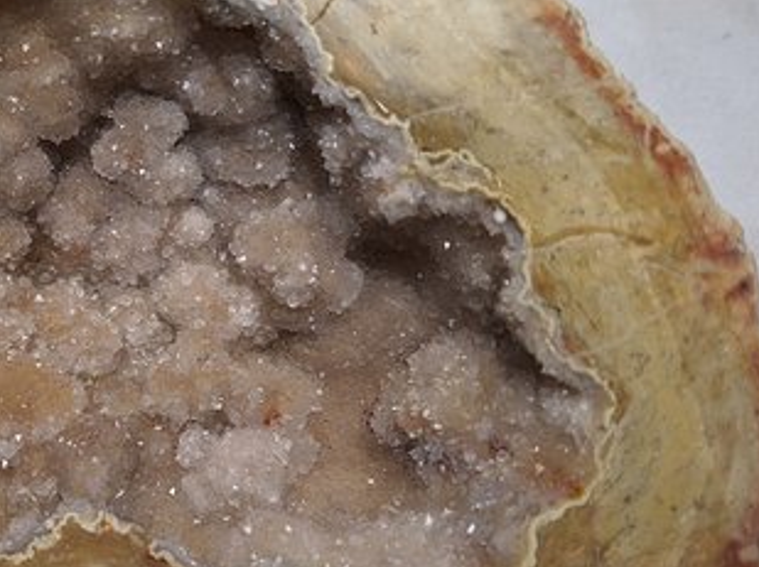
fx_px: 1029
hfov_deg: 38.8
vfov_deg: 30.8
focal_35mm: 47
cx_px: 141
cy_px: 303
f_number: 1.8
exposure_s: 1/163
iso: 40
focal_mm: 5.54
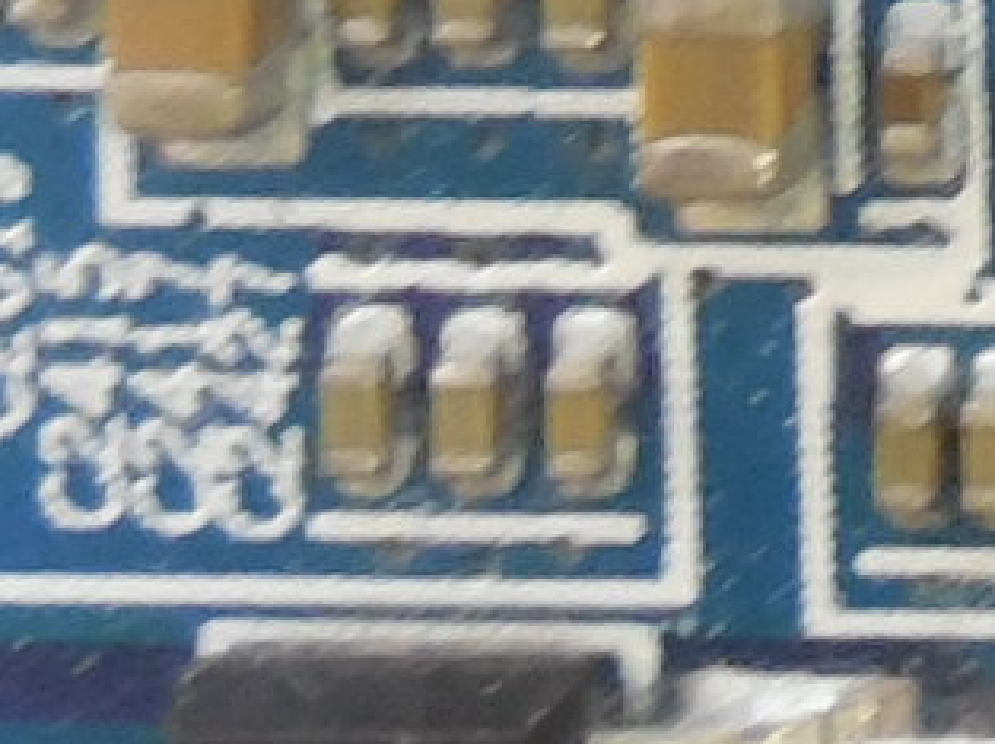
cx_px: 2460
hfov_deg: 9.3
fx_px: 5426
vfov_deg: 7.2
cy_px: -1265
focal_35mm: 189
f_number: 3.5
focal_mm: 4.6
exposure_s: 1/30
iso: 360
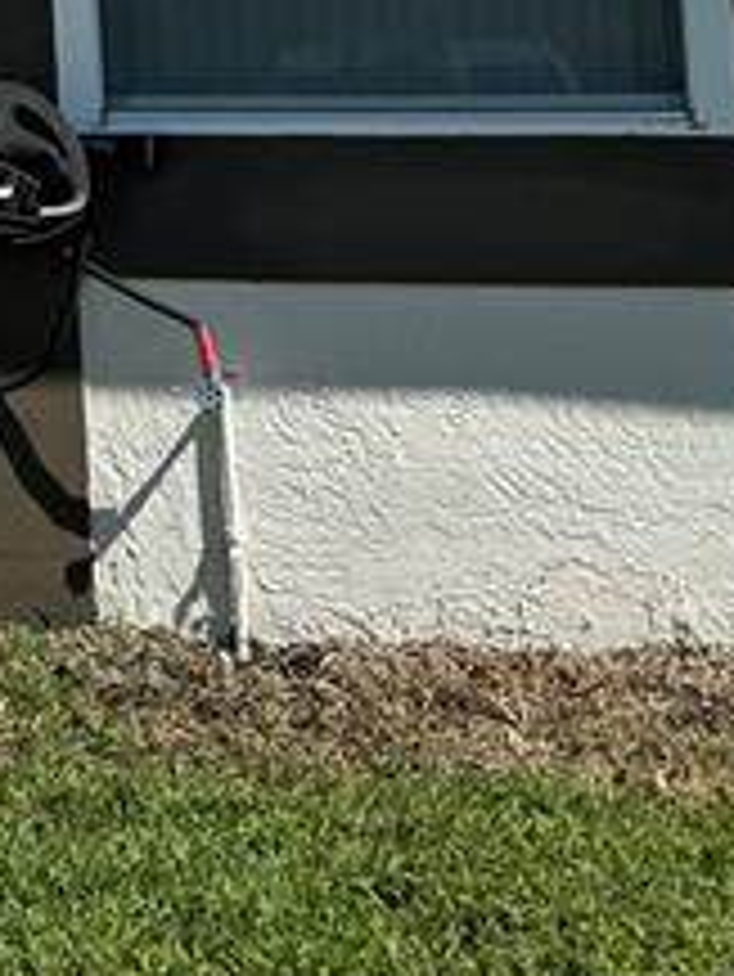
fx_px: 3192
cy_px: -333
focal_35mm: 113
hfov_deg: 11.7
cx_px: -748
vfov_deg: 16.4
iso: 80
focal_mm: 6.76
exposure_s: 1/5348
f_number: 1.78
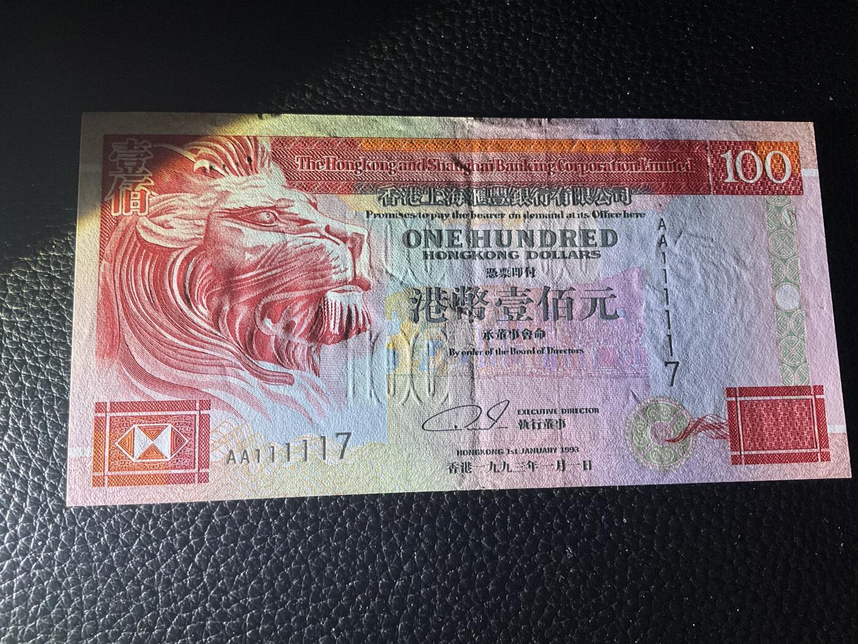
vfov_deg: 48.2
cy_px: 322
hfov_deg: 61.7
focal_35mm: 29
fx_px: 719
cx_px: 429
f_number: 1.8
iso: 160
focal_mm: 3
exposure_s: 1/51
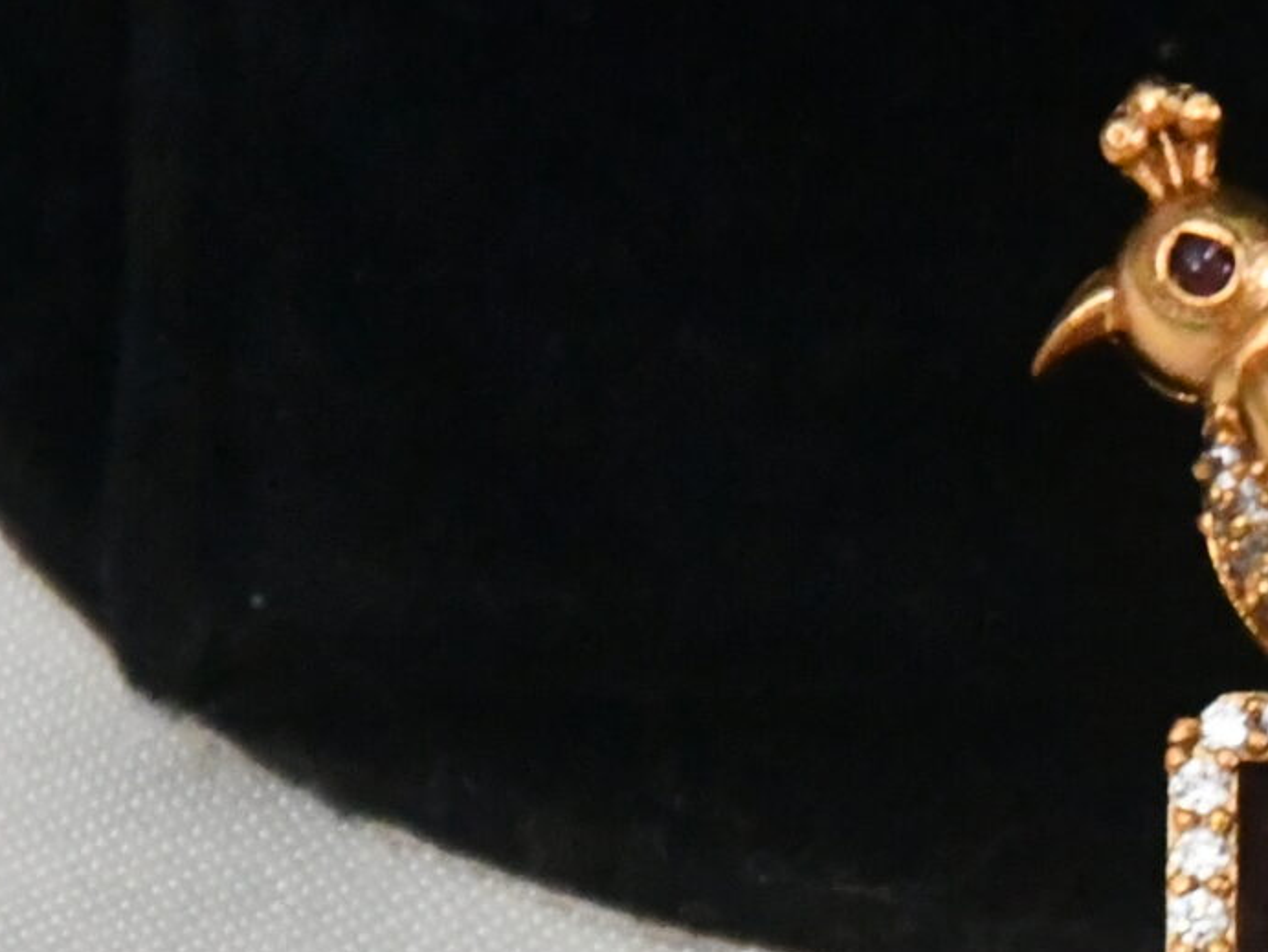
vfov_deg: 2.7
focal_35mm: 559
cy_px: 797
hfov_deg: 3.5
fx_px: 20487
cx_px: 1563
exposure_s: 1/50
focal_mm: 105
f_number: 5.6
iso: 12800
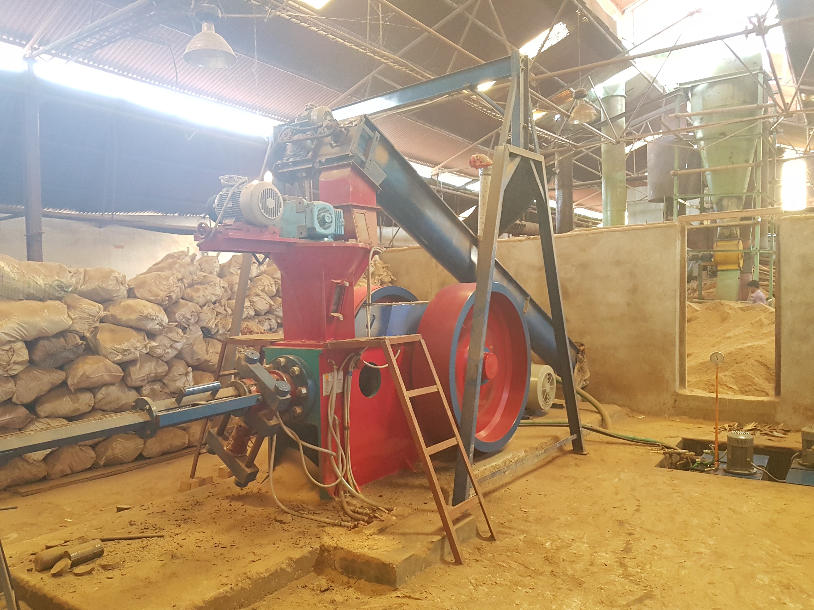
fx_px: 611
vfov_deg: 53.1
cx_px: 407
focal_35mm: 26
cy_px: 305
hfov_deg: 67.3
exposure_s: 1/16
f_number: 1.7
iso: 200
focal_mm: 4.2
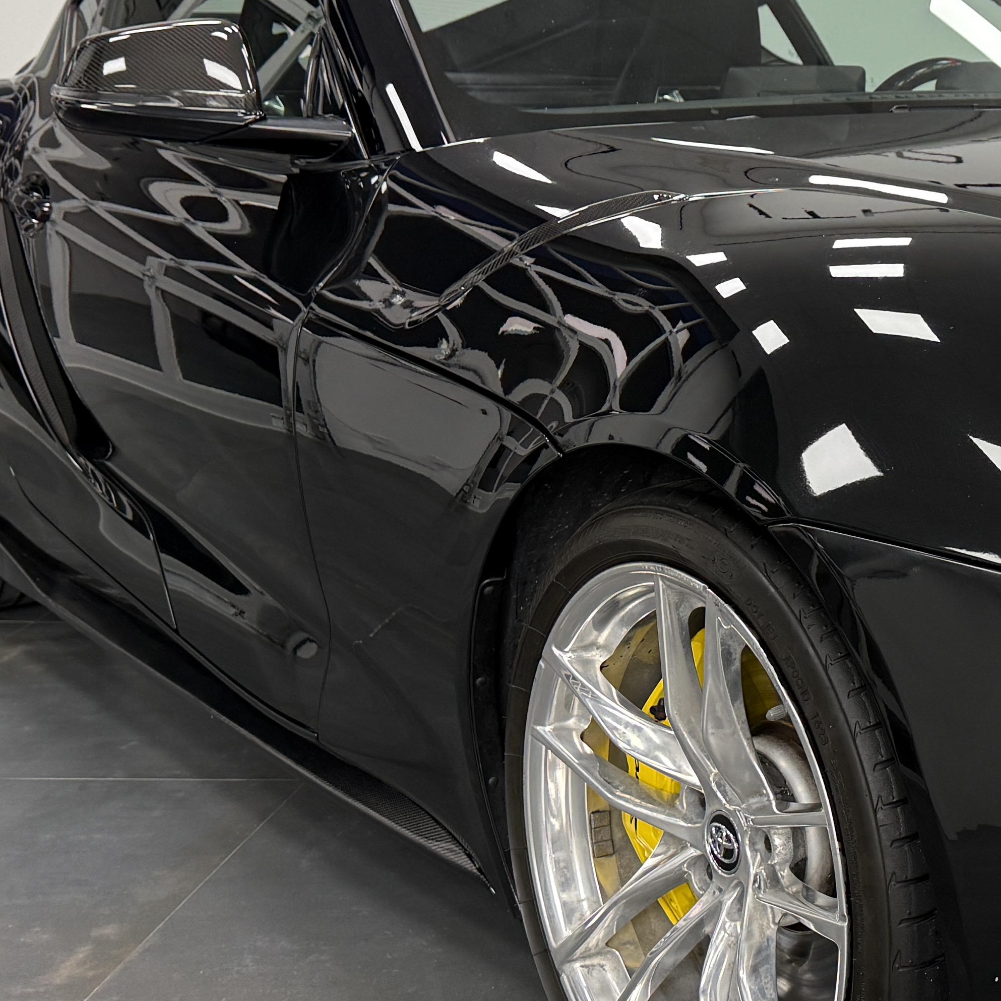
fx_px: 1996
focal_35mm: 61
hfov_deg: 26.4
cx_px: 1044
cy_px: 444
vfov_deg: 28.1
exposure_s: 1/120
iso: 125
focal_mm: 6.76
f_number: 1.78
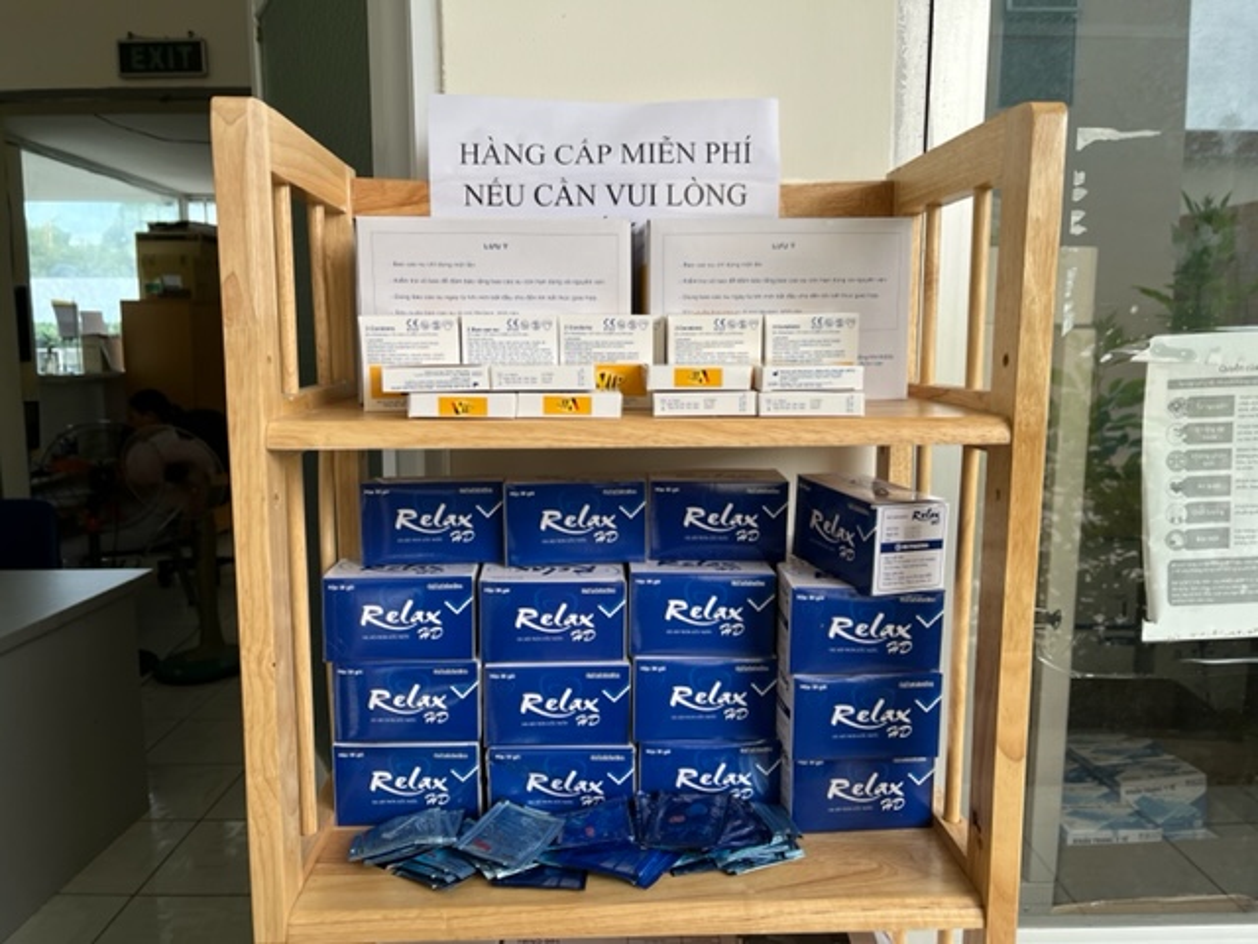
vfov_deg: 53.1
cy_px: 472
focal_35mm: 26
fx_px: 945
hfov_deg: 67.3
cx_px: 629
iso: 50
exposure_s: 1/450
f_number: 1.6
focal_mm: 5.1
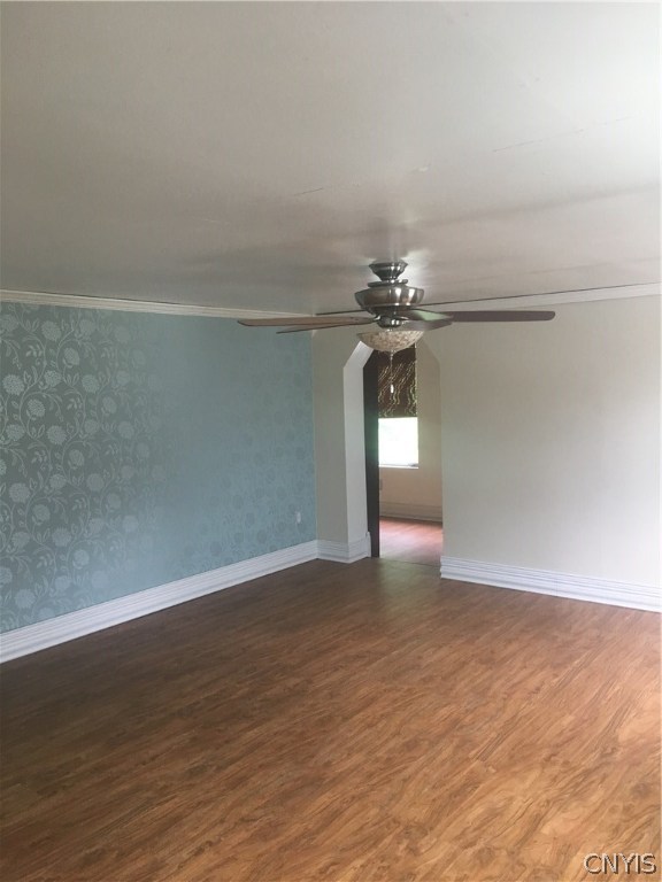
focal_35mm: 29
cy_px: 441
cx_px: 331
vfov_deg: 61.7
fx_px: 739
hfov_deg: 48.2
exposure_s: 1/30
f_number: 2.2
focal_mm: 4.15
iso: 40
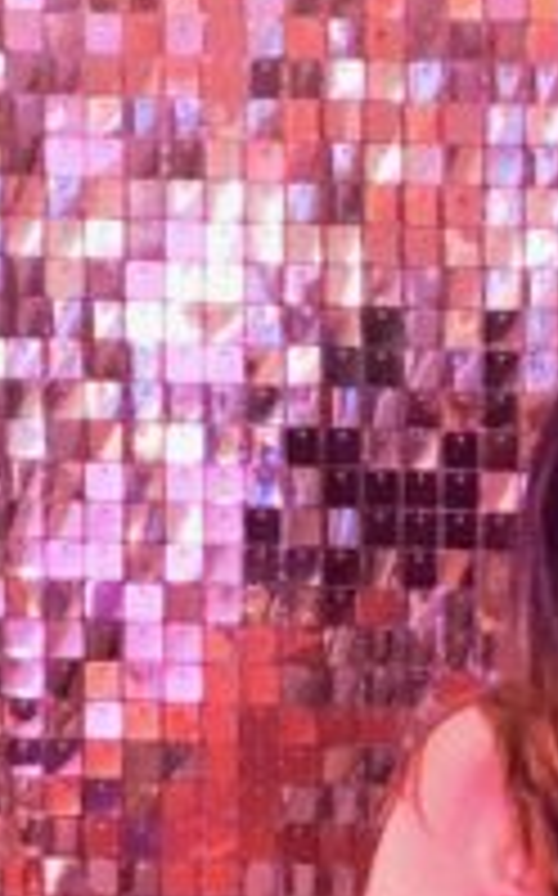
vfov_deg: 13.5
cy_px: 941
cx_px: 716
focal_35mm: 153
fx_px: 3731
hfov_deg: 8.4
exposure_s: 1/15
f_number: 1.8
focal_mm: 3.99
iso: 800
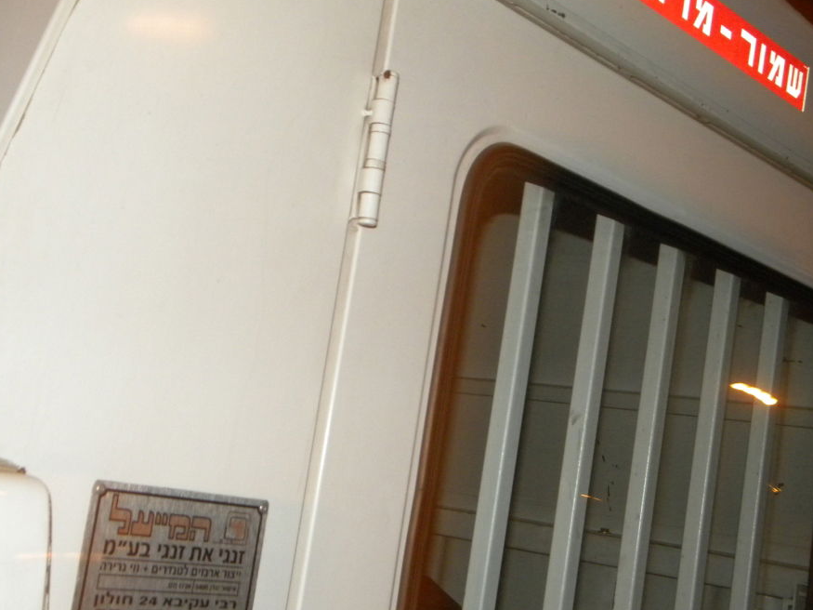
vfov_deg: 26.5
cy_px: 336
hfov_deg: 34.9
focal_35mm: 55
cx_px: 453
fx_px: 1292
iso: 400
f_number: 3.9
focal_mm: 8.6
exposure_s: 1/30
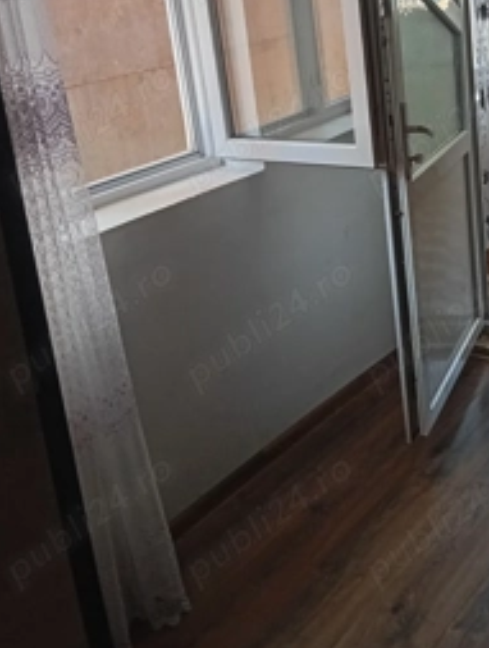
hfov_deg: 32.5
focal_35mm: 44
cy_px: 169
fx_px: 825
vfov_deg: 41.7
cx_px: 358
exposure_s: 1/50
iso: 562
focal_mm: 4.22
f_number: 1.8
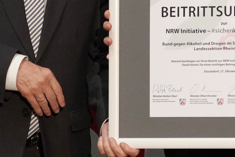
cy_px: 46
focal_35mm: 185
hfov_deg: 11.1
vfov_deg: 7.4
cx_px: 106
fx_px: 1208
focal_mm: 46
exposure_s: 1/200
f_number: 2.8
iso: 4000
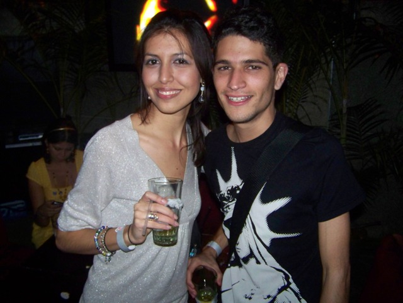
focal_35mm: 36
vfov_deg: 39.7
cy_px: 152
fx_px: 419
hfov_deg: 51.4
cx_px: 202
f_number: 2.8
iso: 200
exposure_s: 1/30
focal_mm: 5.85
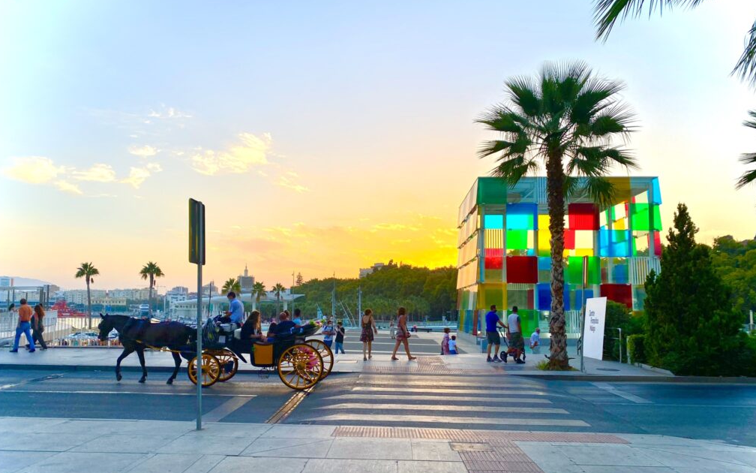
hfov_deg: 66.5
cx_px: 376
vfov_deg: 44.4
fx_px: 577
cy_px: 279
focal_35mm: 28
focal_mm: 4.25
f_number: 1.8
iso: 32
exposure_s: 1/610
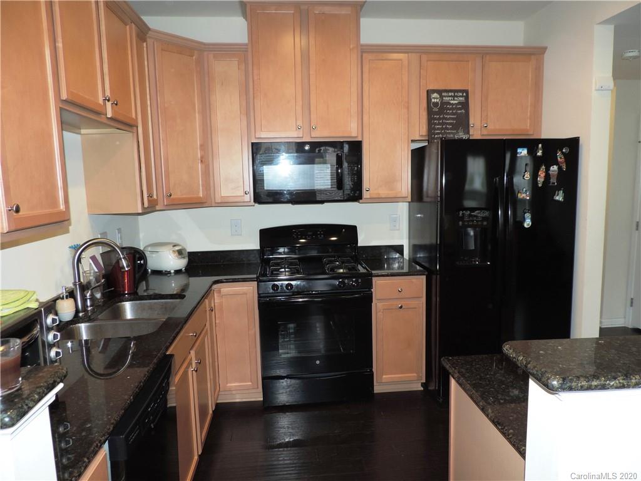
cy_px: 240
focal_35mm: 24
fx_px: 444
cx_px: 320
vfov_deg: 56.8
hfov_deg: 71.6
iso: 200
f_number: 3
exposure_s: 1/30
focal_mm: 4.3
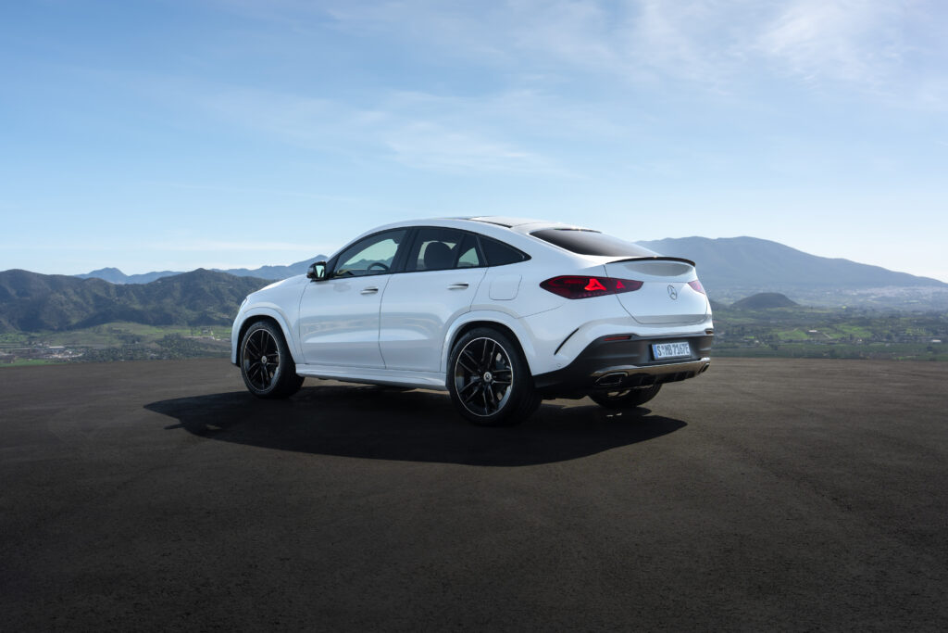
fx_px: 895
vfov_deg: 38.9
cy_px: 316
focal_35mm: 34
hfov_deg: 55.8
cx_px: 474
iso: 100
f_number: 5.6
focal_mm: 34
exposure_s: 1/320
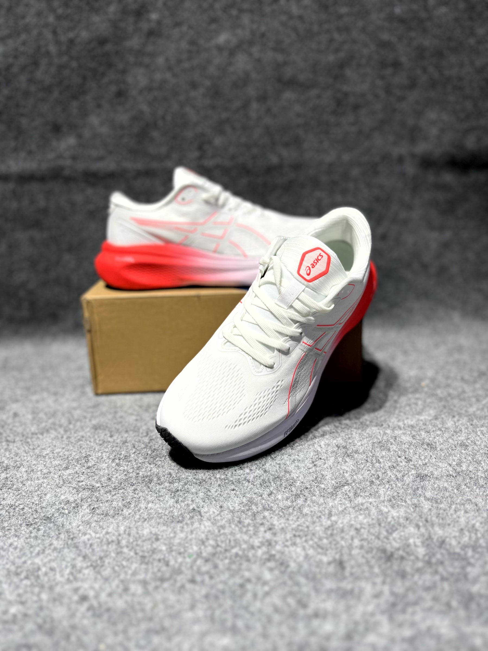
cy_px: 326
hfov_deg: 53.1
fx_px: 489
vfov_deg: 67.3
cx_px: 244
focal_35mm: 26
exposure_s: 1/205
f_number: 1.6
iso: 40
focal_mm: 5.1
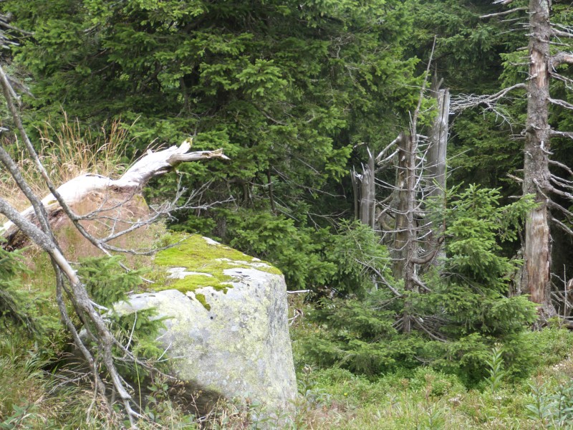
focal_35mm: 109
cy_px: 215
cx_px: 286
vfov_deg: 13.6
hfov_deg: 18.0
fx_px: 1804
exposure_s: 1/80
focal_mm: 19.7
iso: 100
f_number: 3.5
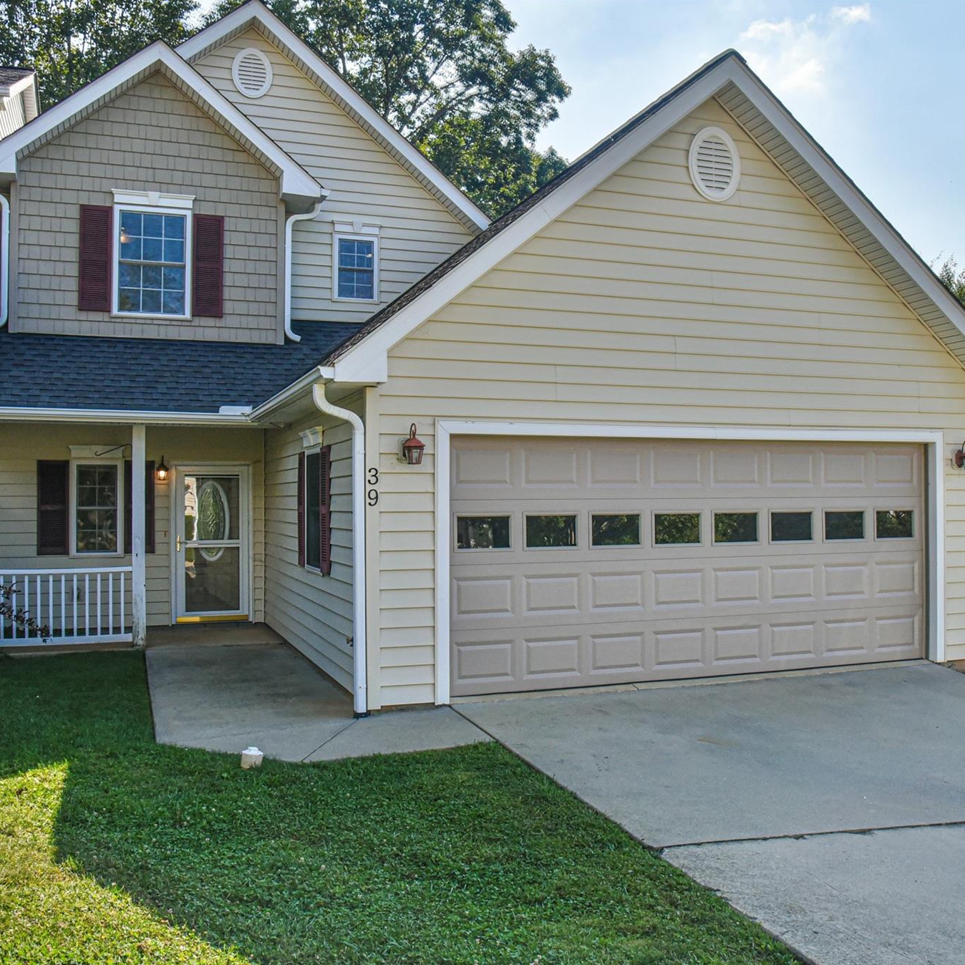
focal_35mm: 31
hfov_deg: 52.3
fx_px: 978
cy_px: 485
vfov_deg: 52.5
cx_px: 557
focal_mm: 24
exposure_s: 1/400
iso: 1600
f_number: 10
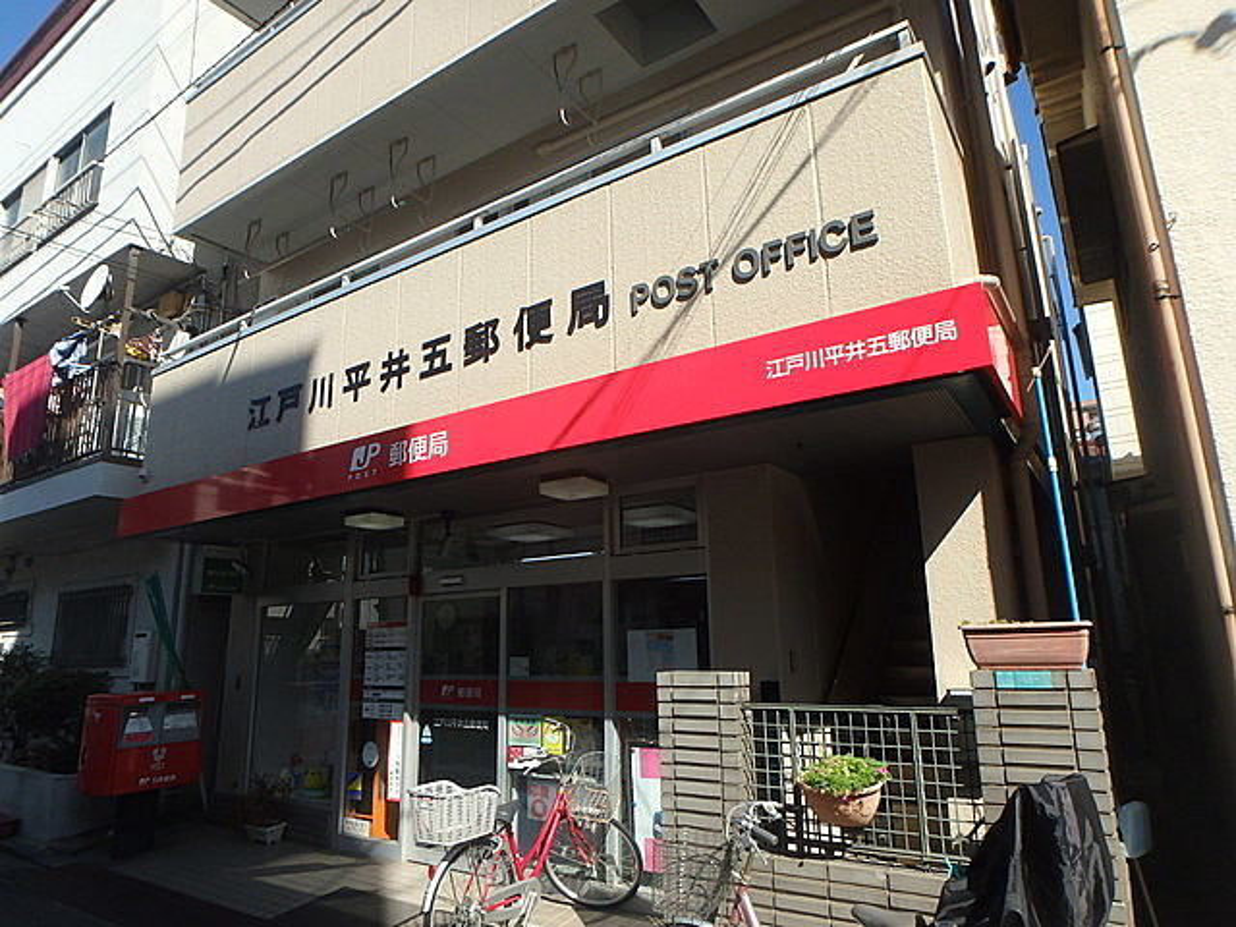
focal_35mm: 21
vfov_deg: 63.4
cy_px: 464
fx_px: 750
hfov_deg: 79.0
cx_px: 618
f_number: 3.5
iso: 125
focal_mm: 3.7
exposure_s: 1/1000
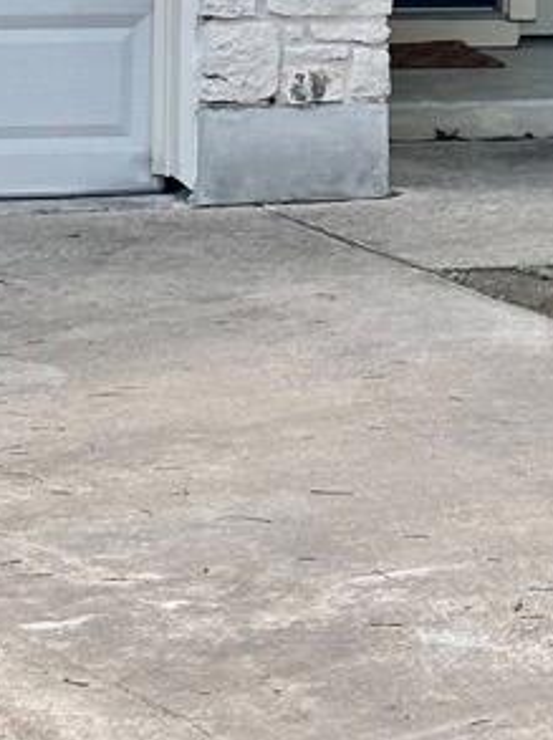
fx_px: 4483
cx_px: 593
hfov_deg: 7.0
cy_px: -833
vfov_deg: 8.8
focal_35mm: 210
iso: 64
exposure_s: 1/422
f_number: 1.78
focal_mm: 6.86
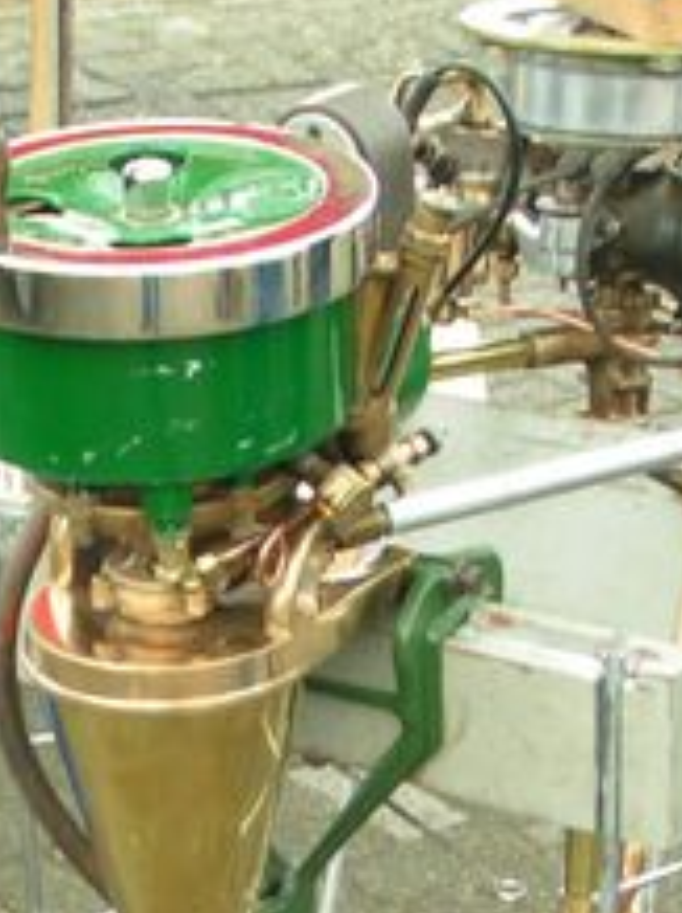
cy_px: 953
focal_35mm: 143
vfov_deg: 13.6
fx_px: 3764
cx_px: 165
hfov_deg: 10.3
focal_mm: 9.7
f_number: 3.2
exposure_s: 1/60
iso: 50
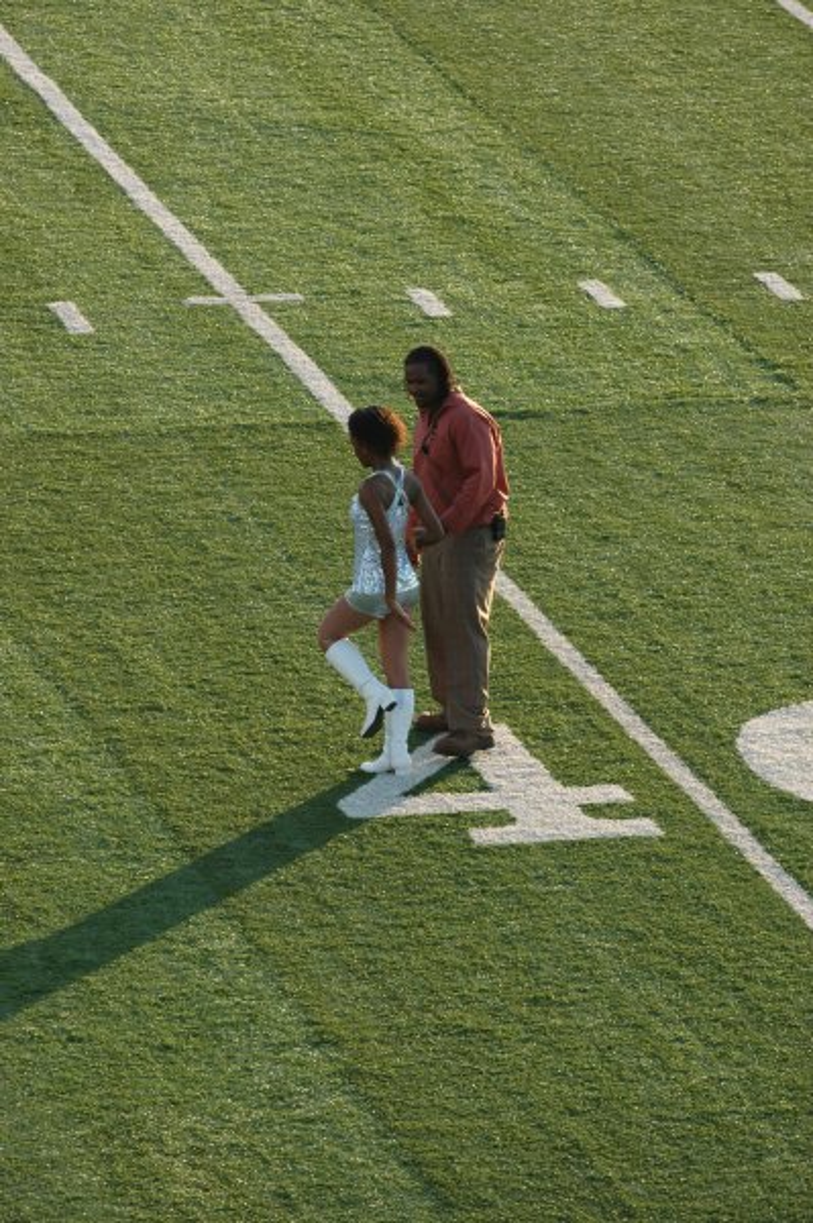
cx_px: 406
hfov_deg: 4.6
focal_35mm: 300
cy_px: 612
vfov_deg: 6.9
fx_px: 10179
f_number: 4.5
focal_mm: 200
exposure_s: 1/320
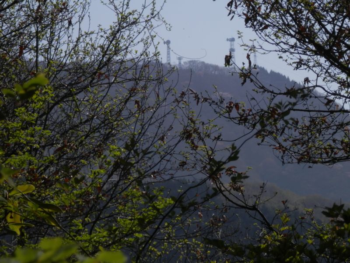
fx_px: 2275
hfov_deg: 8.8
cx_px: 175
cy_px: 132
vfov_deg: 6.6
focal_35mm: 225
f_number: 6.1
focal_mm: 40.2
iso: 80
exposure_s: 1/800
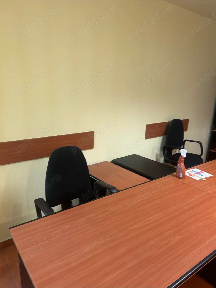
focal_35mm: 26
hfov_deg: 53.0
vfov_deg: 67.3
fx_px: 216
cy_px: 144
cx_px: 108
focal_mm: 5.7
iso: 125
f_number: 1.5
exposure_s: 1/50
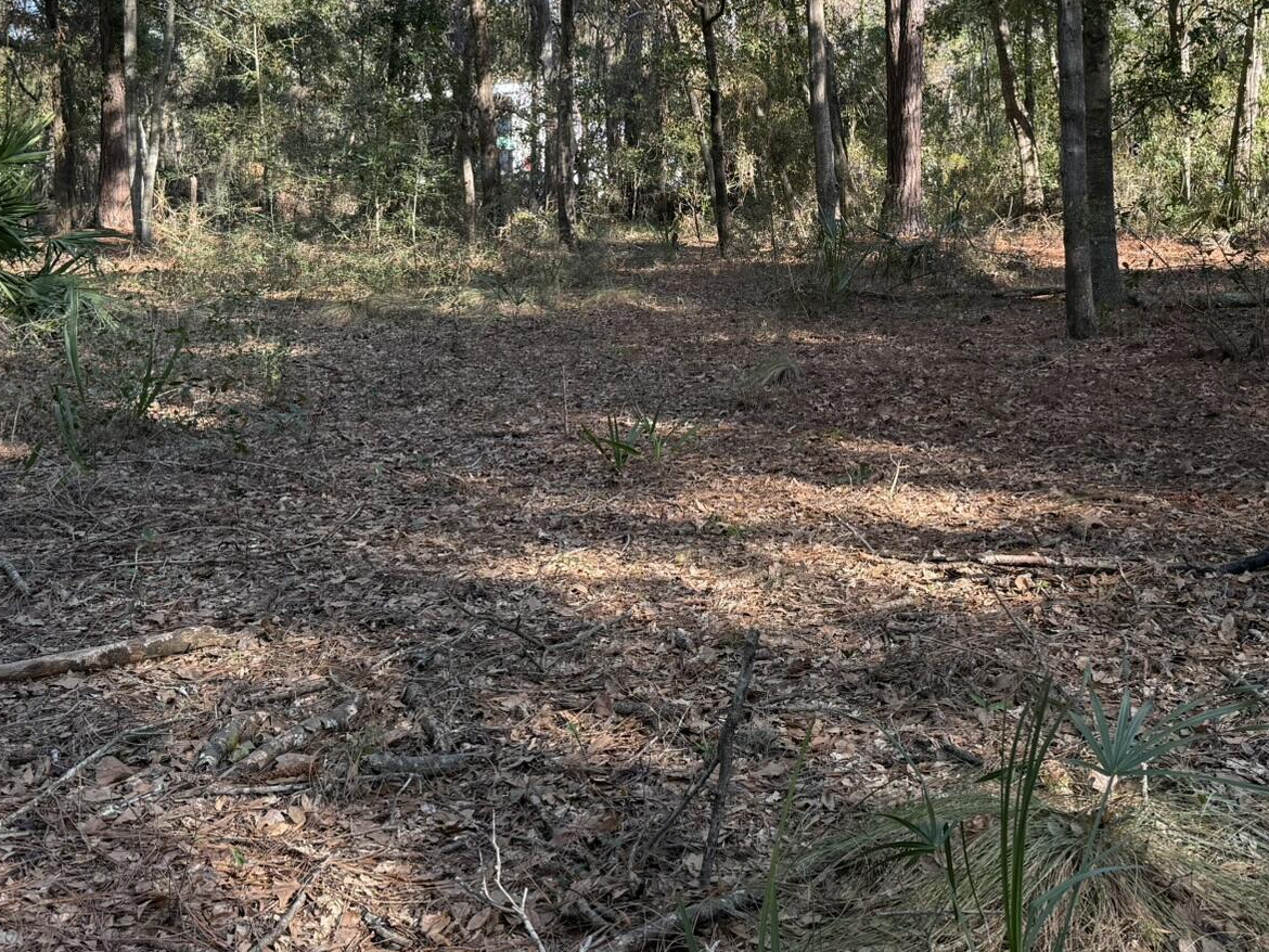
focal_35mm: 42
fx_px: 1540
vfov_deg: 33.8
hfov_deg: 44.5
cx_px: 771
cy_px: 257
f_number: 1.78
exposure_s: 1/339
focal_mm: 6.76
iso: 100
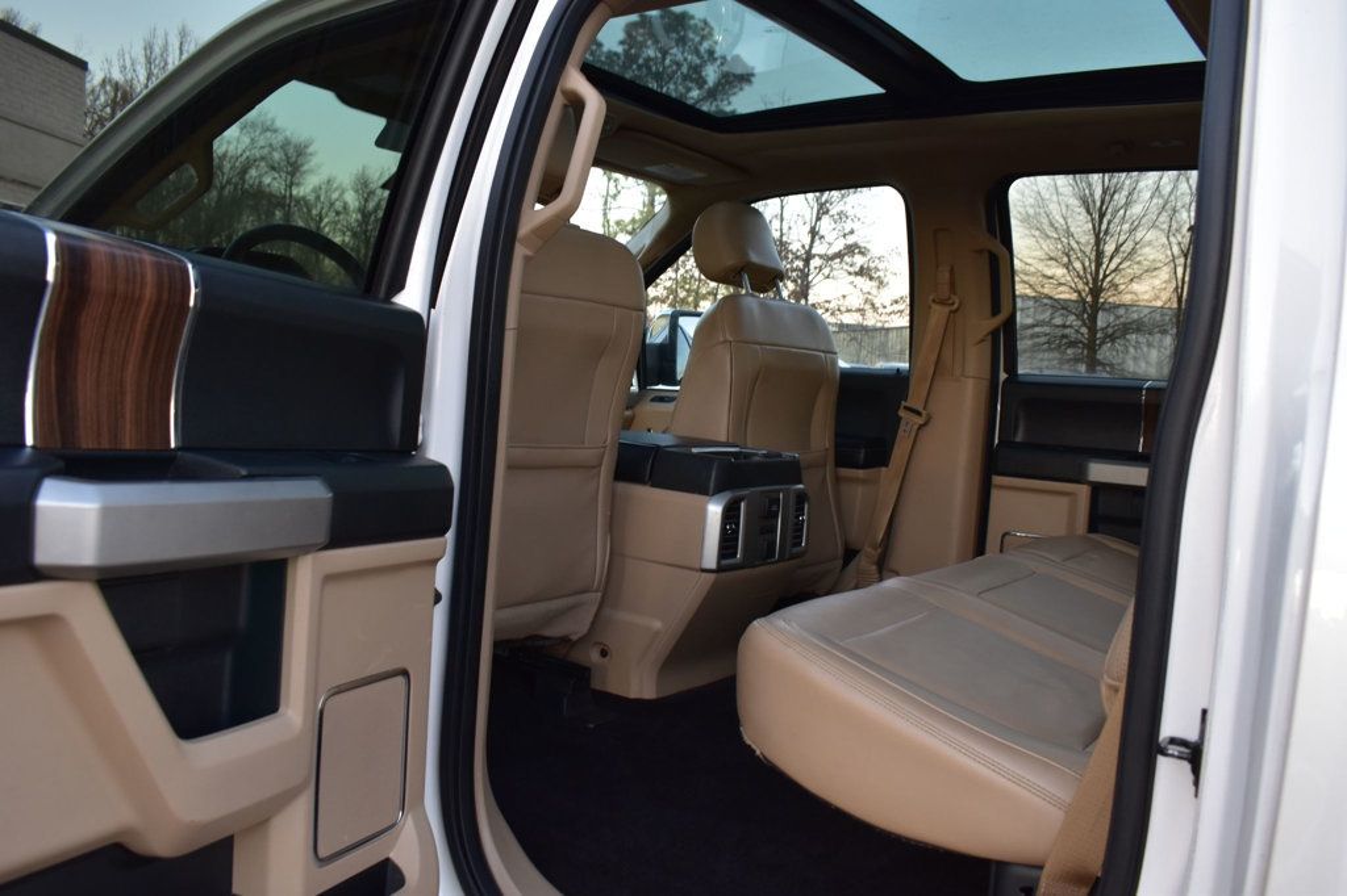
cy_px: 448
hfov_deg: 61.9
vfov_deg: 43.6
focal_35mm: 30
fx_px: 1122
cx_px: 674
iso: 450
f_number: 6.3
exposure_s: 1/15
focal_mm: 20
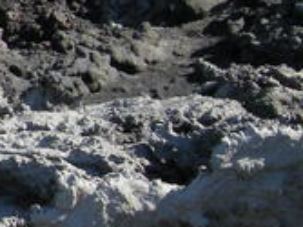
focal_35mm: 215
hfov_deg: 8.4
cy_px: 80
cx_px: -432
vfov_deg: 6.9
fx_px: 1881
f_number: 4.8
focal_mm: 7.5
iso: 100
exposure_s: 1/237
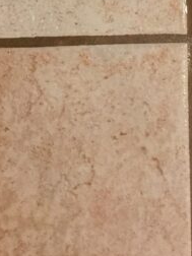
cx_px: 127
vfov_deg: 14.6
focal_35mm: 118
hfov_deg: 12.5
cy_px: -204
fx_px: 873
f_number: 2.2
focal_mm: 4.15
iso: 80
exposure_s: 1/15
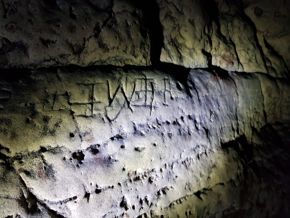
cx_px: 145
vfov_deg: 53.1
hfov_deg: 67.3
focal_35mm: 26
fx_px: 218
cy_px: 109
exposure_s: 1/50
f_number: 1.7
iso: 160
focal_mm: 4.2
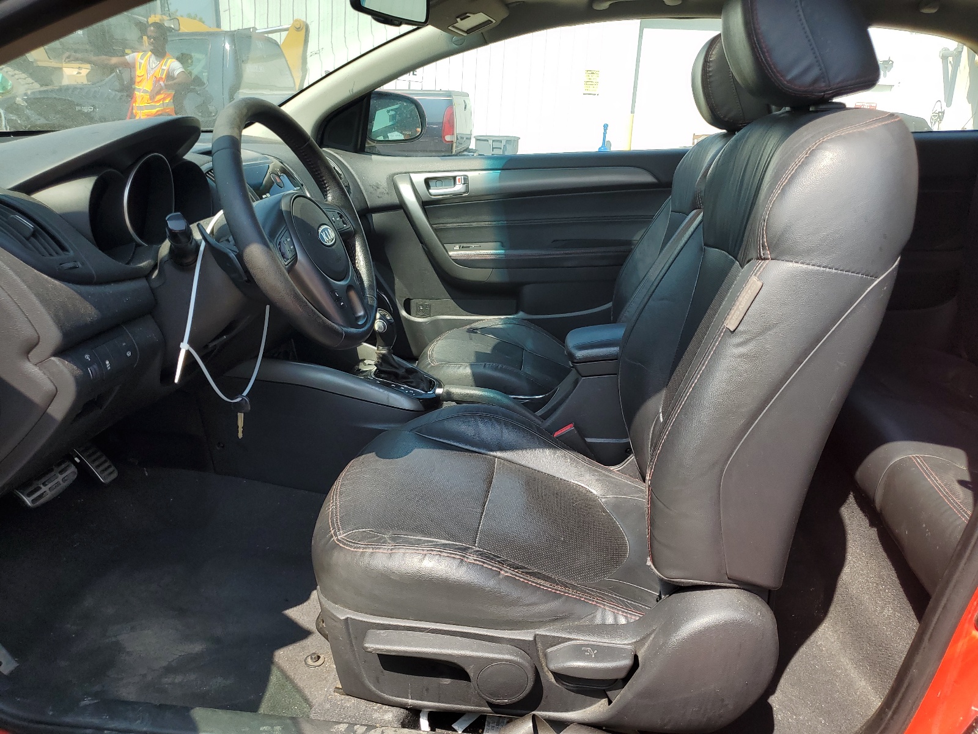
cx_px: 489
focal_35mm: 26
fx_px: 735
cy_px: 367
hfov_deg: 67.3
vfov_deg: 53.1
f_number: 1.5
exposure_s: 1/1111
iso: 50
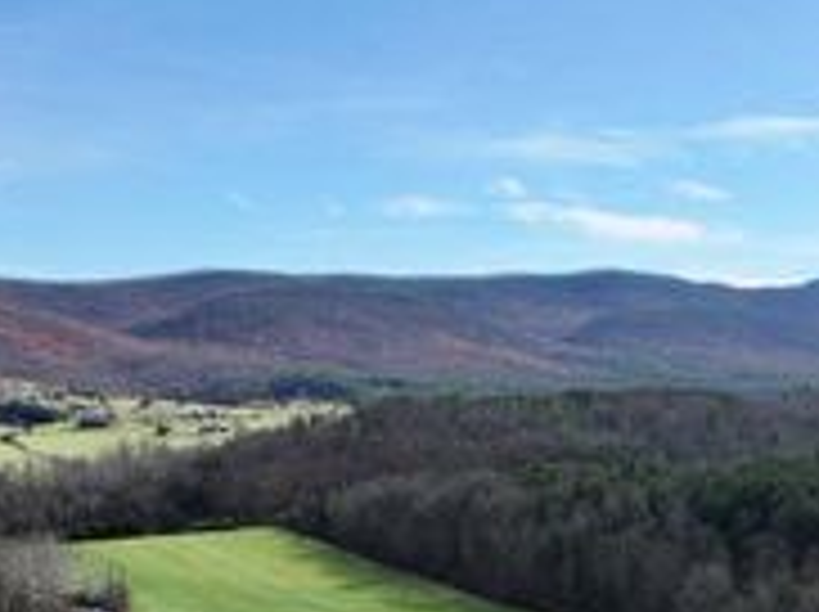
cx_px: 392
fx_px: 1559
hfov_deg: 29.4
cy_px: 821
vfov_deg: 20.1
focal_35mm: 66
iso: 180
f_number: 2.8
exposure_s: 1/2000
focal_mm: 12.29
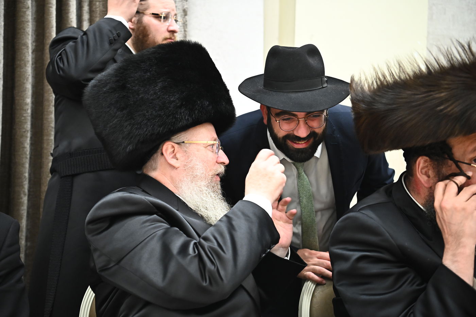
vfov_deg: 29.2
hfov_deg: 42.8
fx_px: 608
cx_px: 238
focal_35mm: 46
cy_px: 158
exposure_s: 1/200
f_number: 3.2
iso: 3200
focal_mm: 46
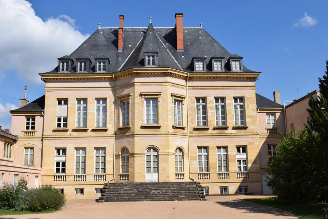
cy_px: 110
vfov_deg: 33.0
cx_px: 164
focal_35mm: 40
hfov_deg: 47.9
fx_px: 369
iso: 200
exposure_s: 1/500
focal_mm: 27
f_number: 11
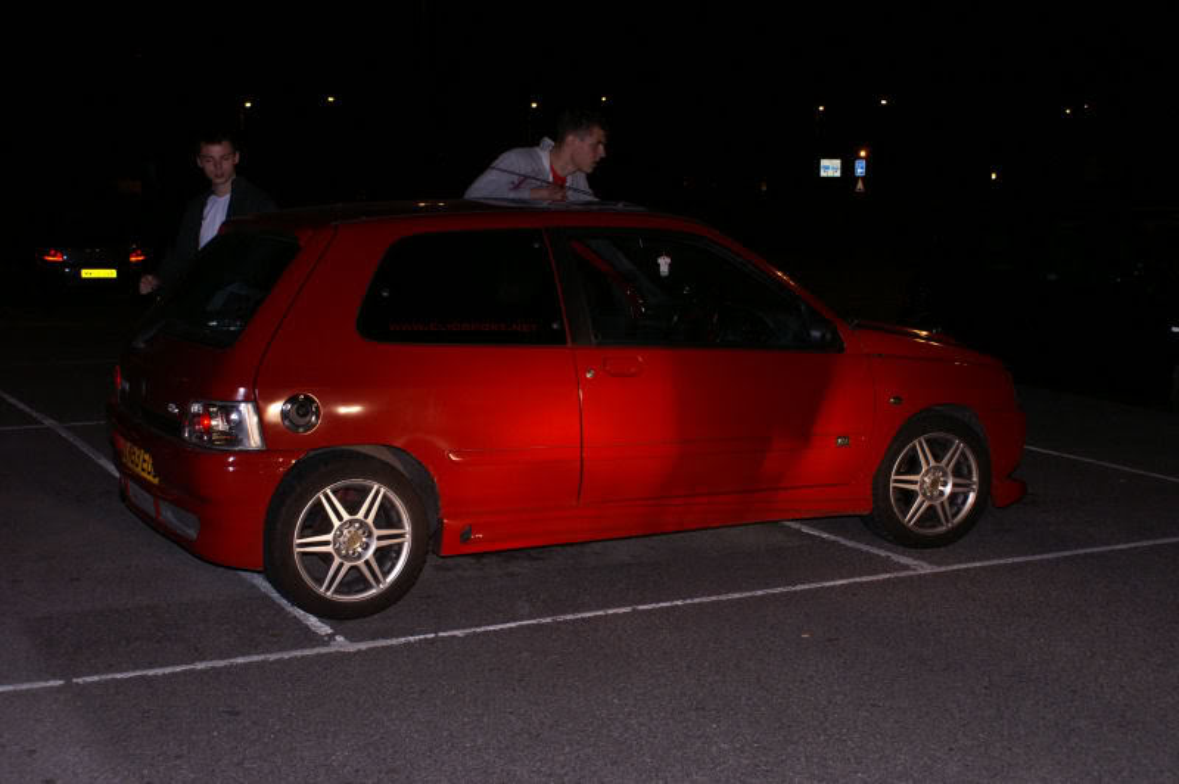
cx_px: 590
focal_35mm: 52
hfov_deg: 37.9
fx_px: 1718
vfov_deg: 25.7
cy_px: 392
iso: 400
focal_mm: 35
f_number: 5.6
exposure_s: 1/60
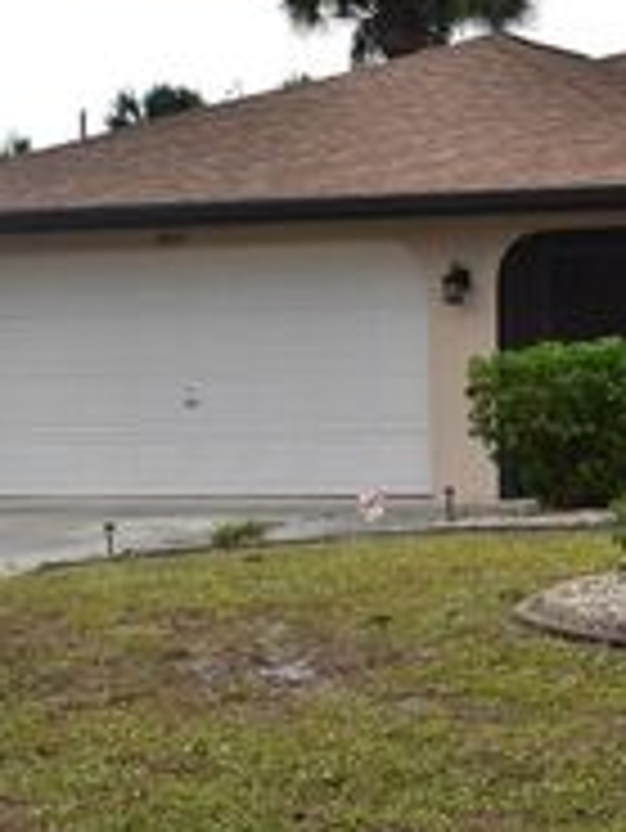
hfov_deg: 12.2
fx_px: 2818
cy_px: 407
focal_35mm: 117
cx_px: 905
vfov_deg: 16.8
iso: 360
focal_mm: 30
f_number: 11
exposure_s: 1/500
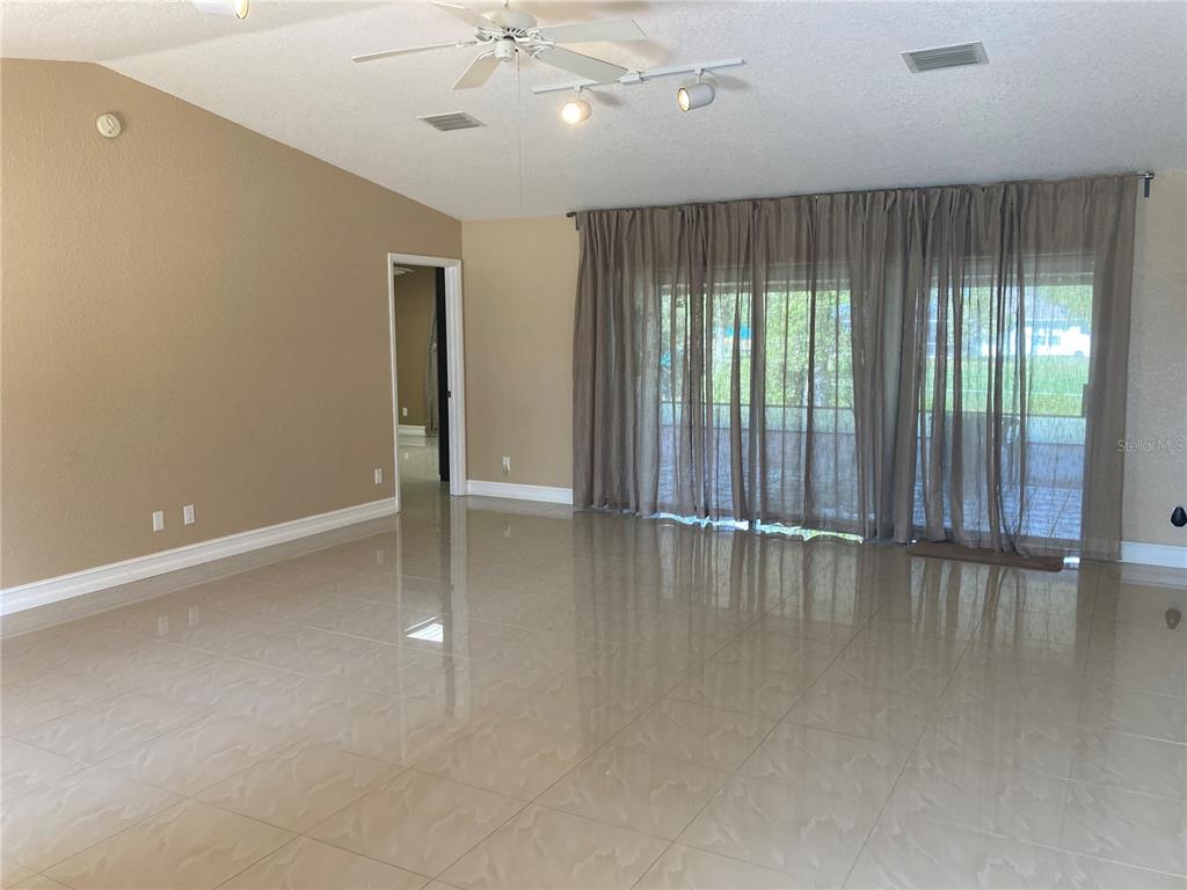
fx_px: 960
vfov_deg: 49.7
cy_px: 445
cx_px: 594
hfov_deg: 63.4
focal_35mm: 28
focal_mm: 3.99
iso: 64
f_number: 1.8
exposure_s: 1/60
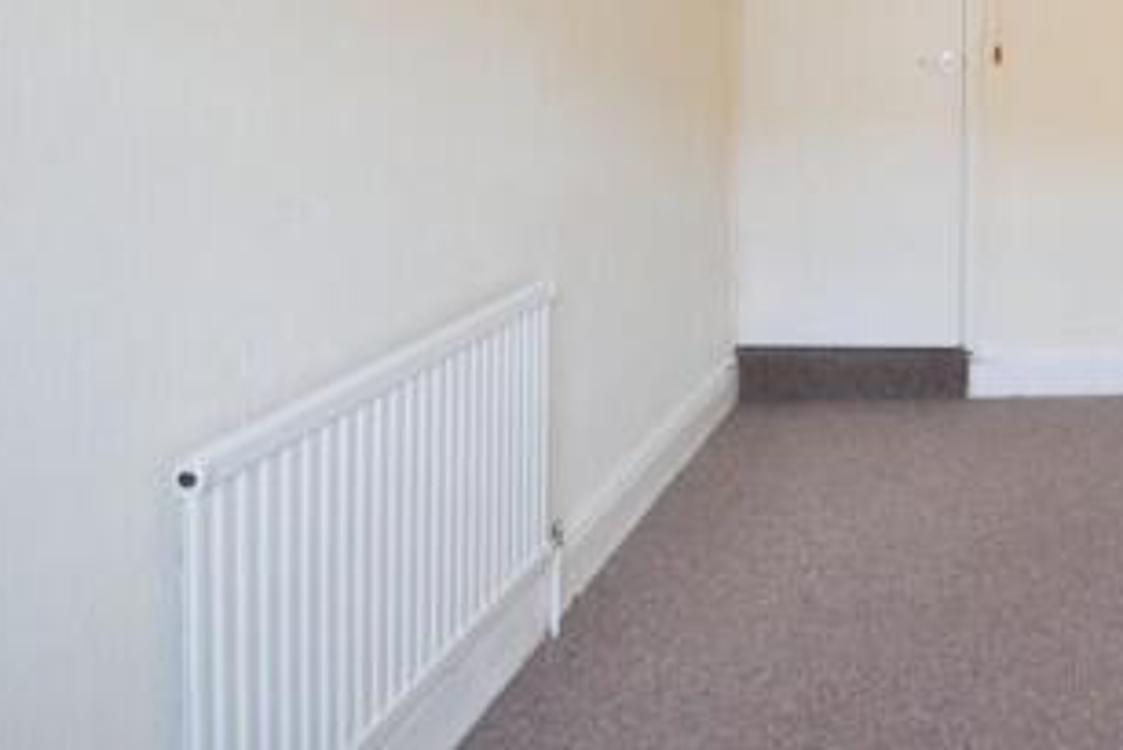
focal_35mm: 32
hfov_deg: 46.6
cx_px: 1176
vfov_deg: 37.5
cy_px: 27
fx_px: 999
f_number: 4
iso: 1250
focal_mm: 10
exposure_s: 1/60
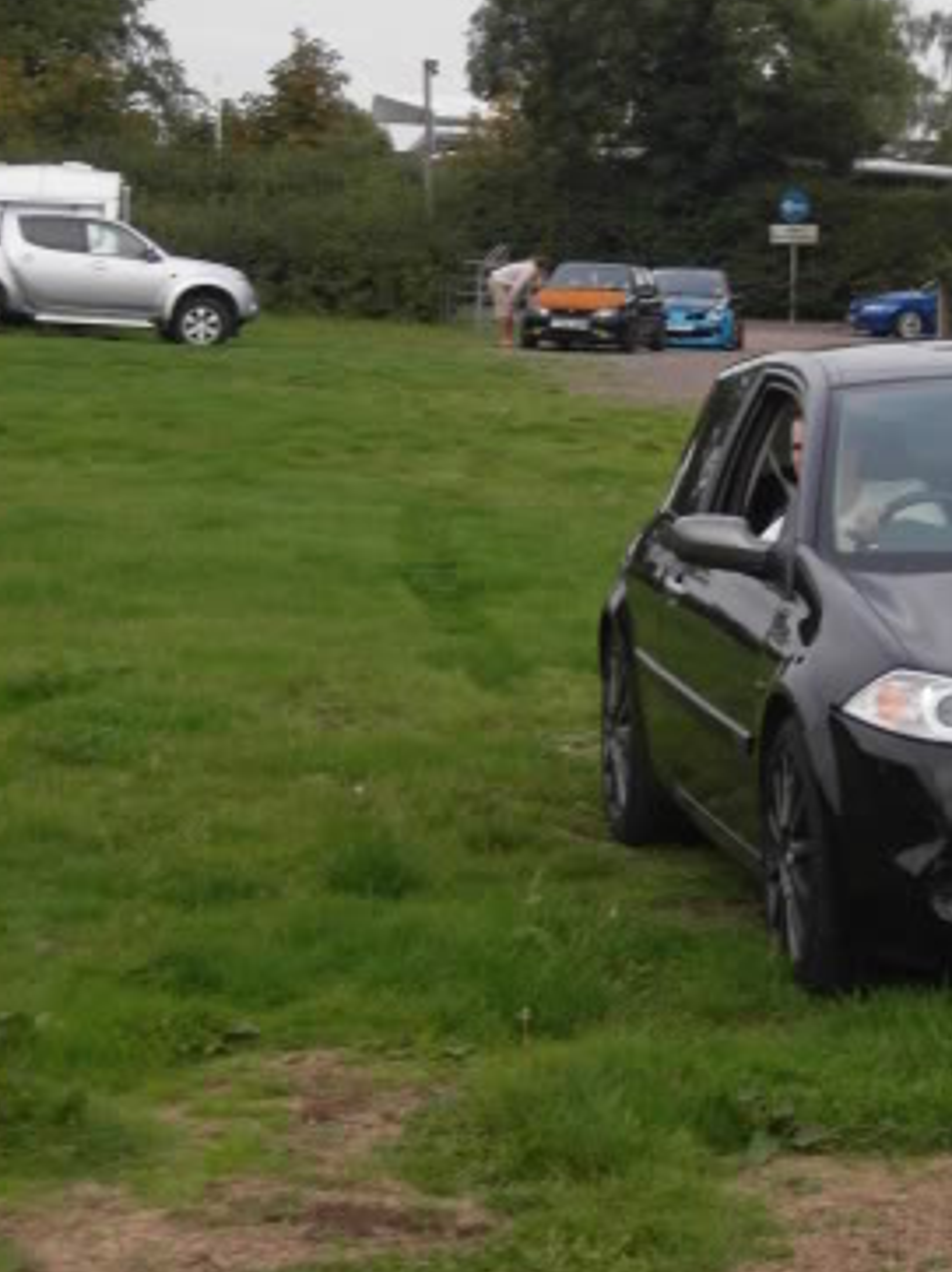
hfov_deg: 12.8
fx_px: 4222
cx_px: 710
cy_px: 281
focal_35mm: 115
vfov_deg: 17.0
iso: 80
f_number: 4.5
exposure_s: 1/250
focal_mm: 13.9
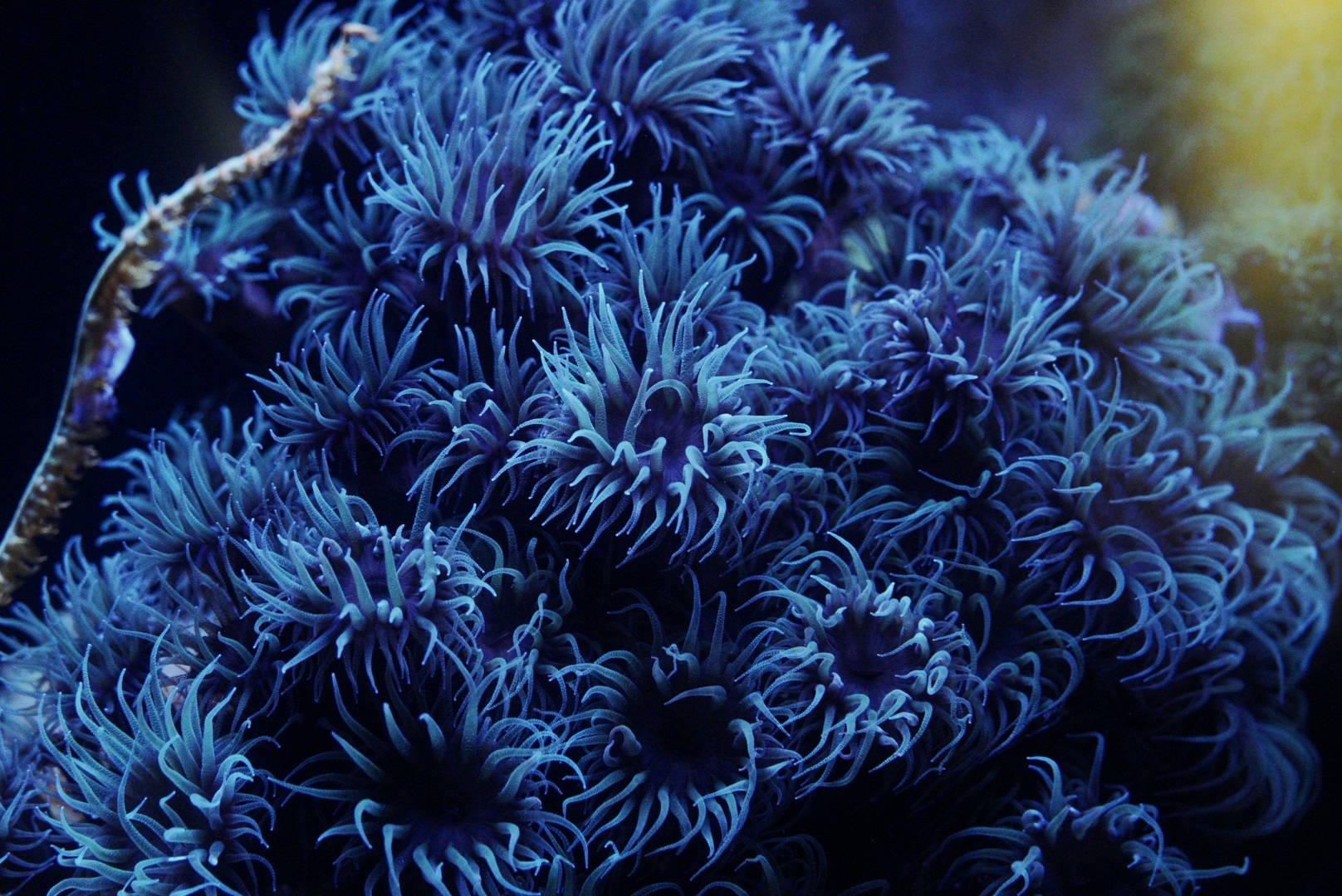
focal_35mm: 135
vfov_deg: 10.2
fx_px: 5036
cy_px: 448
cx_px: 671
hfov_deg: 15.2
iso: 6400
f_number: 4.5
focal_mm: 90
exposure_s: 1/161
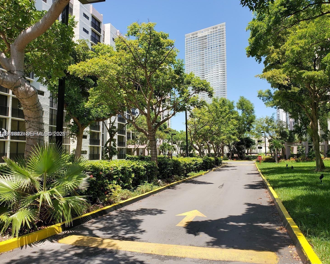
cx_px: 177
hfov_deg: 62.1
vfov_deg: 51.5
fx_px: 273
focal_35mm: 28
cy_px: 134
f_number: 2.4
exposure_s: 1/963
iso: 50
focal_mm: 4.3
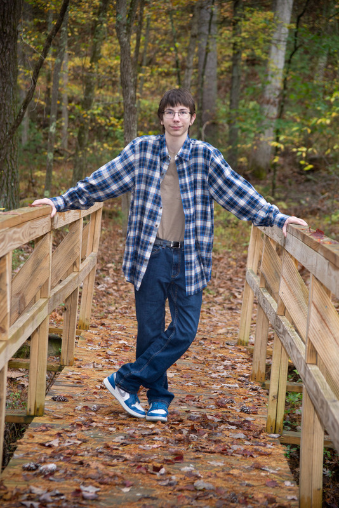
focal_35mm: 98
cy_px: 254
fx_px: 1383
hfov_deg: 14.0
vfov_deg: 20.8
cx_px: 170
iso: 500
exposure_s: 1/125
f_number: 6.3
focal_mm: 98
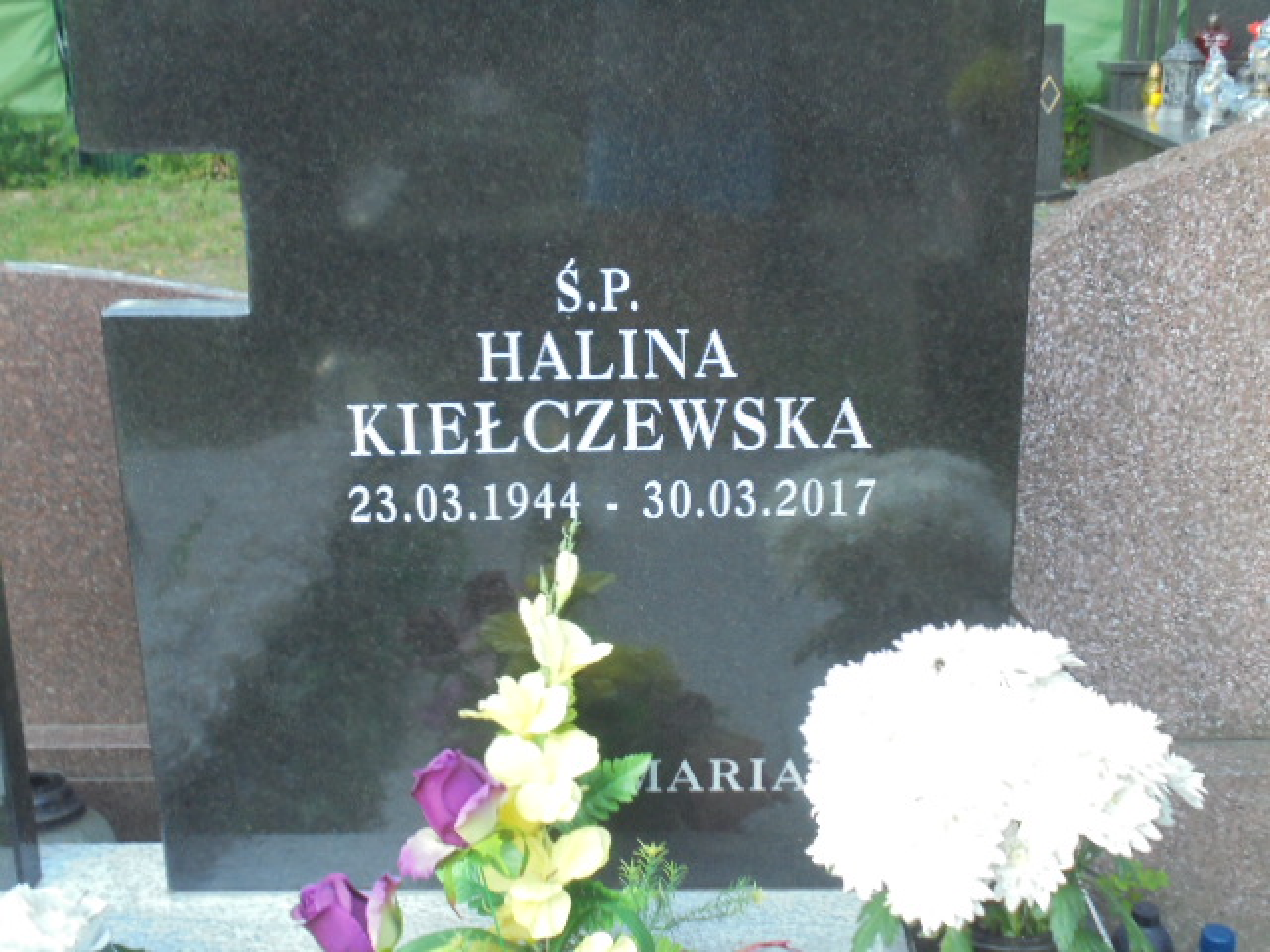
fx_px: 1578
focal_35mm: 43
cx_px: 635
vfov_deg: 33.6
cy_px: 476
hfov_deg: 43.9
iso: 250
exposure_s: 1/30
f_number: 4.5
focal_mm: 7.8
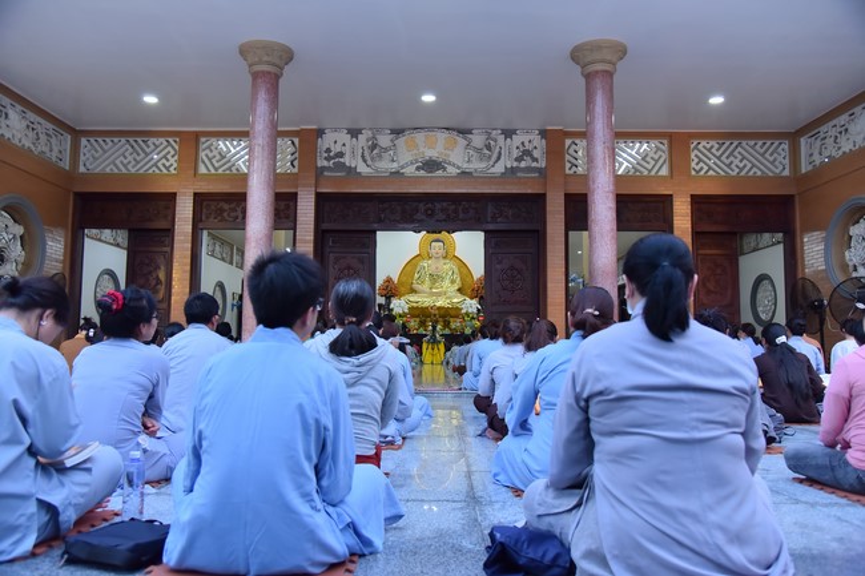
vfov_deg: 46.4
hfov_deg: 65.5
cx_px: 432
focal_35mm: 28
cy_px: 288
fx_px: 673
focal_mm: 28
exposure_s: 1/125
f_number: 4.5
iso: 800
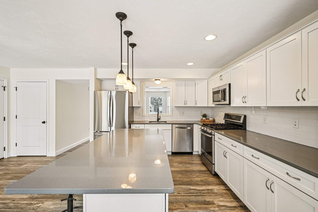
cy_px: 106
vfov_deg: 73.7
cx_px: 159
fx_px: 141
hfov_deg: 96.7
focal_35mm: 16
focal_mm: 16
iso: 400
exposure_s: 1/30
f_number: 8
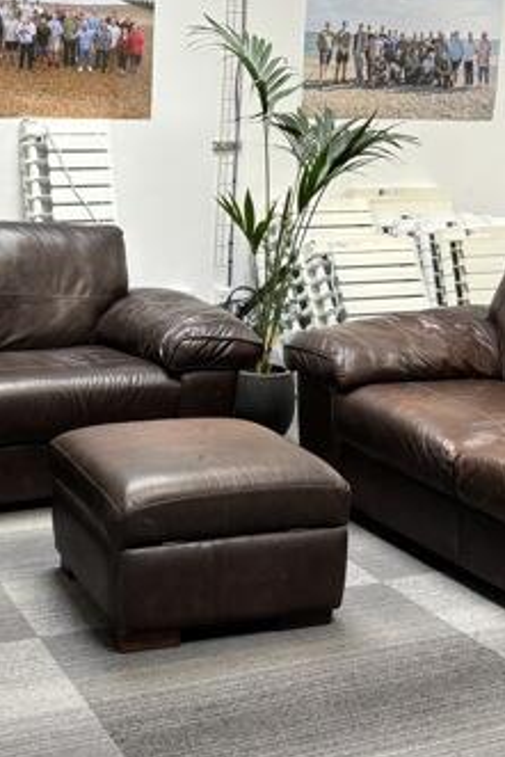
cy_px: 350
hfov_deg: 26.7
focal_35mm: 49
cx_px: 62
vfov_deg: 40.3
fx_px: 1030
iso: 80
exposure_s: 1/100
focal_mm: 5.96
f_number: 1.6
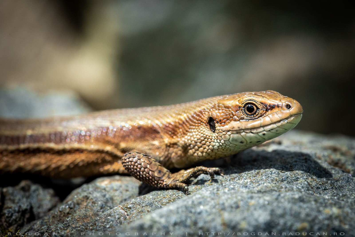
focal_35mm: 185
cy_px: 118
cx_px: 178
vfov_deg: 7.4
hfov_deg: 11.1
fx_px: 1825
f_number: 16
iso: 800
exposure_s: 1/250
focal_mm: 185
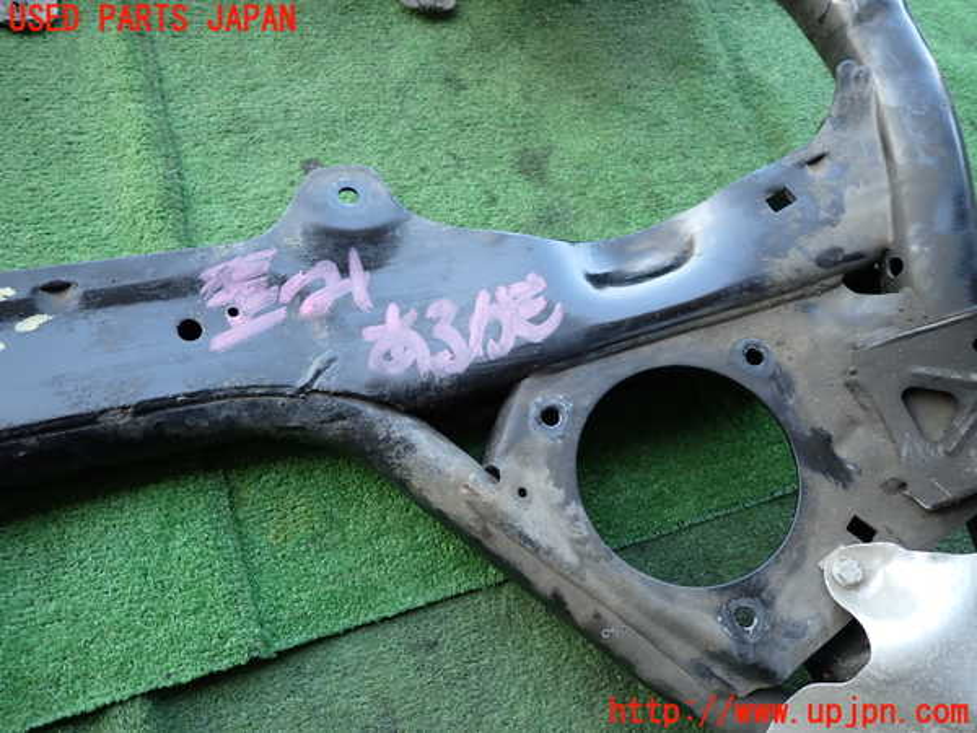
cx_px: 488
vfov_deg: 54.9
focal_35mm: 25
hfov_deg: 69.4
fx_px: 706
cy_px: 366
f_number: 2
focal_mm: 4.5
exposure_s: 1/125
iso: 125
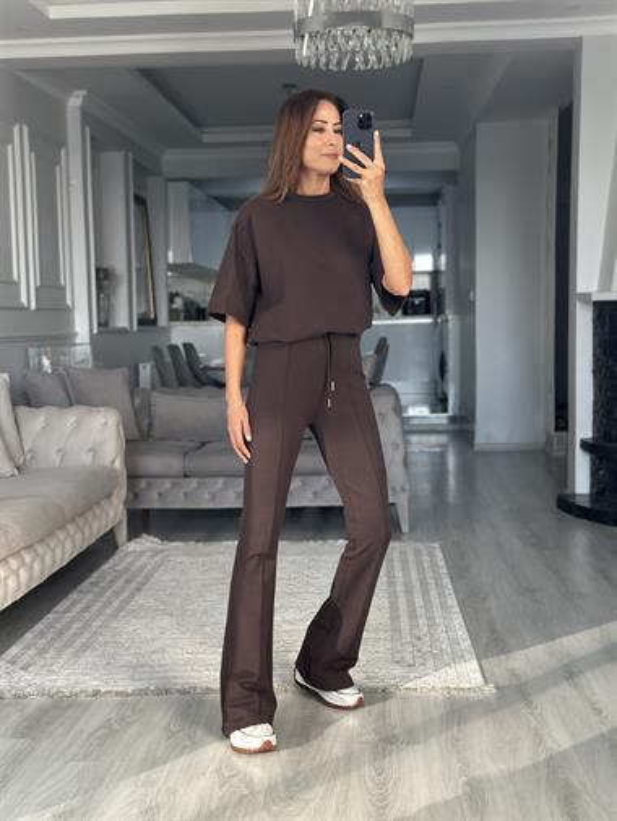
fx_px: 1140
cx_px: 308
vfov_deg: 39.6
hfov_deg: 30.3
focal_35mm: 48
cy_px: 410
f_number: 1.78
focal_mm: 6.86
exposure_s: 1/161
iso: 100
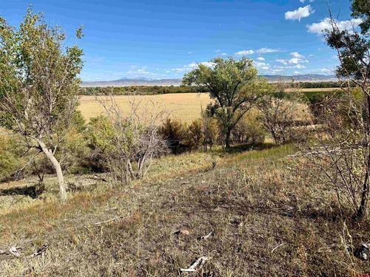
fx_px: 257
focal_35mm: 24
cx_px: 185
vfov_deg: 56.8
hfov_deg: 71.6
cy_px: 138
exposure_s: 1/6173
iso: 80
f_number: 1.78
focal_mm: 6.76
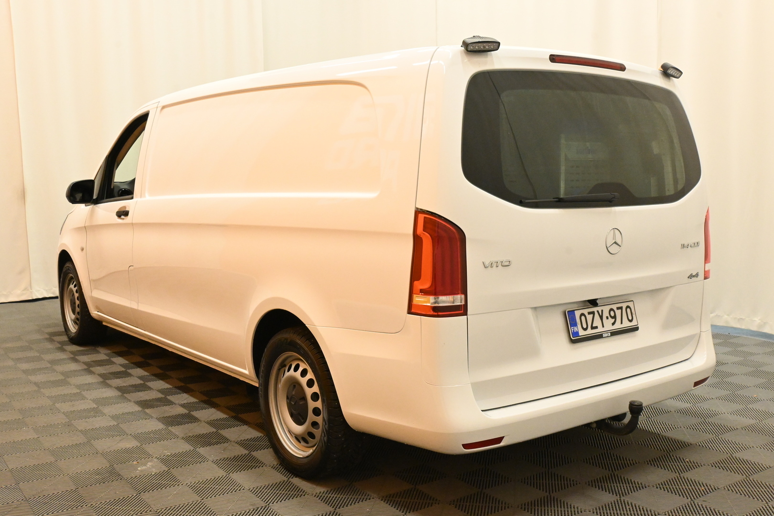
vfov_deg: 36.9
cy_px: 258
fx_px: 774
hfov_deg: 53.1
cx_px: 387
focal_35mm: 36
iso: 4500
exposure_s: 1/40
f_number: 11
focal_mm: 24
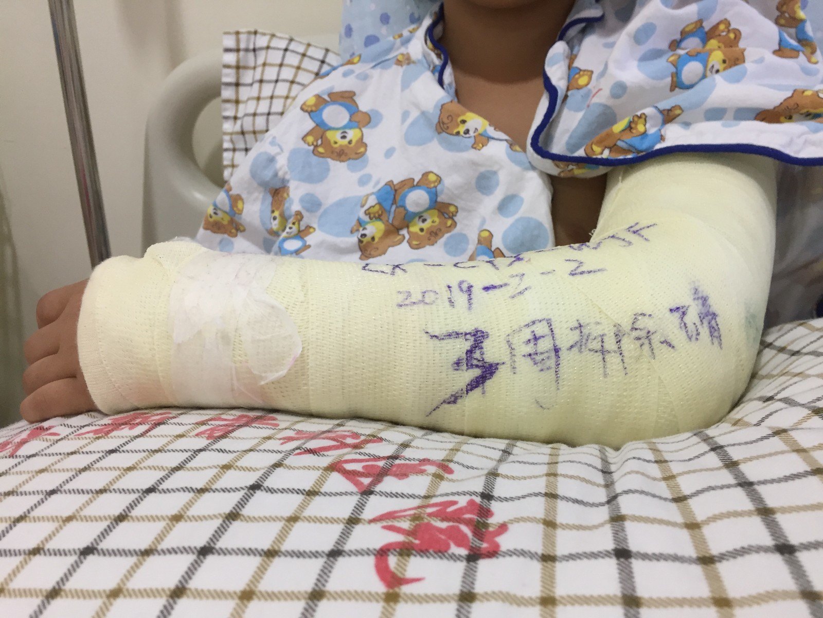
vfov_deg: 48.2
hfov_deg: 61.7
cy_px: 309
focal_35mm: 29
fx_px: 689
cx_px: 412
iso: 100
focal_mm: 4.15
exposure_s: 1/33
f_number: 2.2
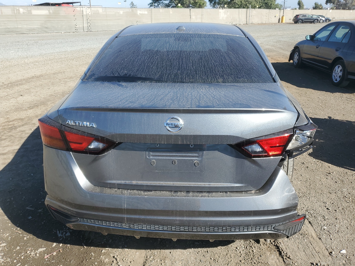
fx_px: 267
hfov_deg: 67.3
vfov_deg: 53.1
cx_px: 178
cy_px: 133
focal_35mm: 26
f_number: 1.5
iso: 50
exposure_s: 1/1667
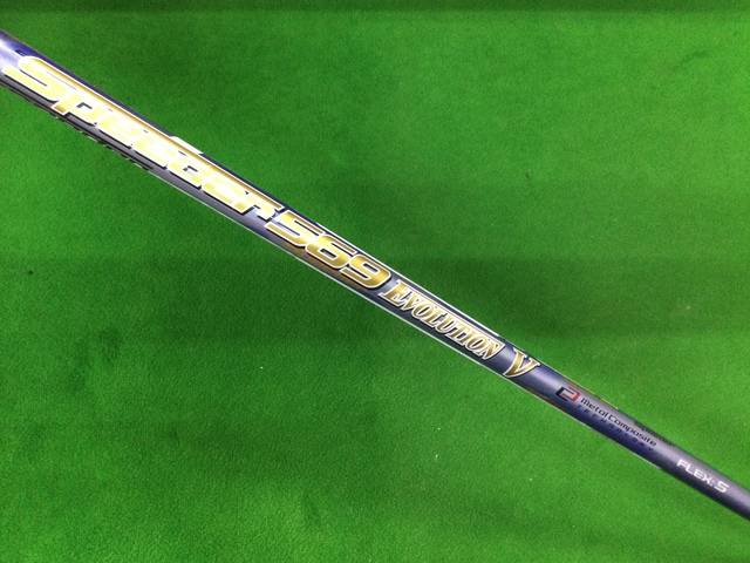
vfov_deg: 45.4
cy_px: 282
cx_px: 375
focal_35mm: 31
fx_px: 672
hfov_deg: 58.4
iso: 160
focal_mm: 3.3
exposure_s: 1/30
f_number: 2.4
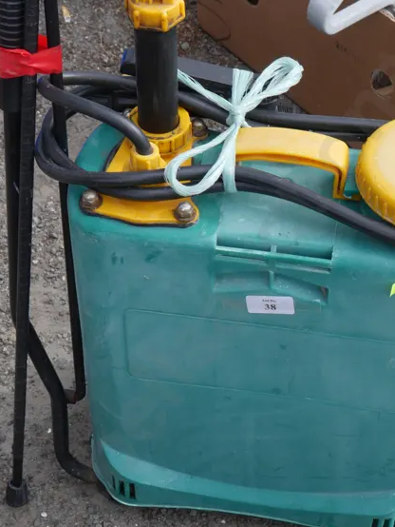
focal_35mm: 74
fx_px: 1125
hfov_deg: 19.9
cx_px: 256
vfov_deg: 26.3
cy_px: 266
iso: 200
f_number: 7.1
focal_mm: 20
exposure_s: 1/250
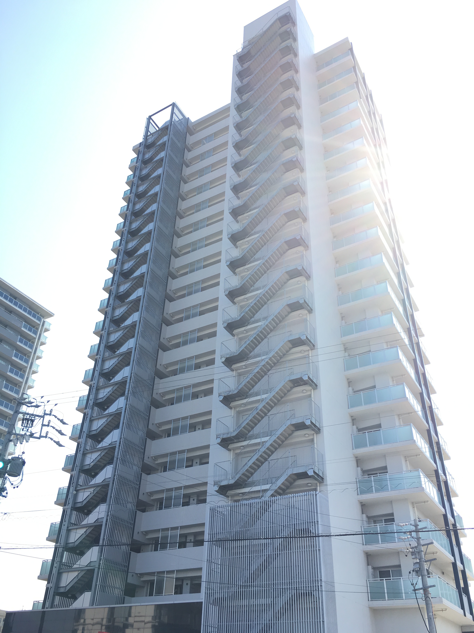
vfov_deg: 61.7
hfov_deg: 48.2
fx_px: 529
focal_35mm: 29
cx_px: 237
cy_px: 316
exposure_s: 1/591
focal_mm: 4.15
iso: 25
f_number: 2.2
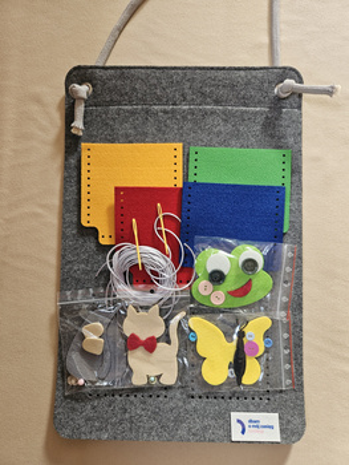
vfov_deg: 73.9
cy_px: 232
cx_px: 174
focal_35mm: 23
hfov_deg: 58.9
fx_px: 309
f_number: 1.8
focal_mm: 5.4
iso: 200
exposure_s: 1/100
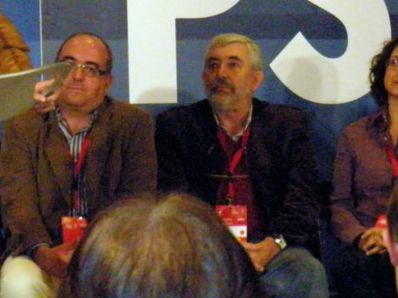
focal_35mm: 257
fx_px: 2952
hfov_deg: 7.7
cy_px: 17
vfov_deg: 5.8
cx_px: 97
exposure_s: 1/200
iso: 800
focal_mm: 21
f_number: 5.1
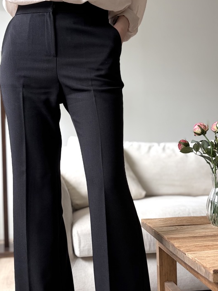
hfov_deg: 38.4
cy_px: 178
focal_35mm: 37
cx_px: 82
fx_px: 311
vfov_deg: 49.7
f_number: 1.6
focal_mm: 5.96
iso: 32
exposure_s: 1/159
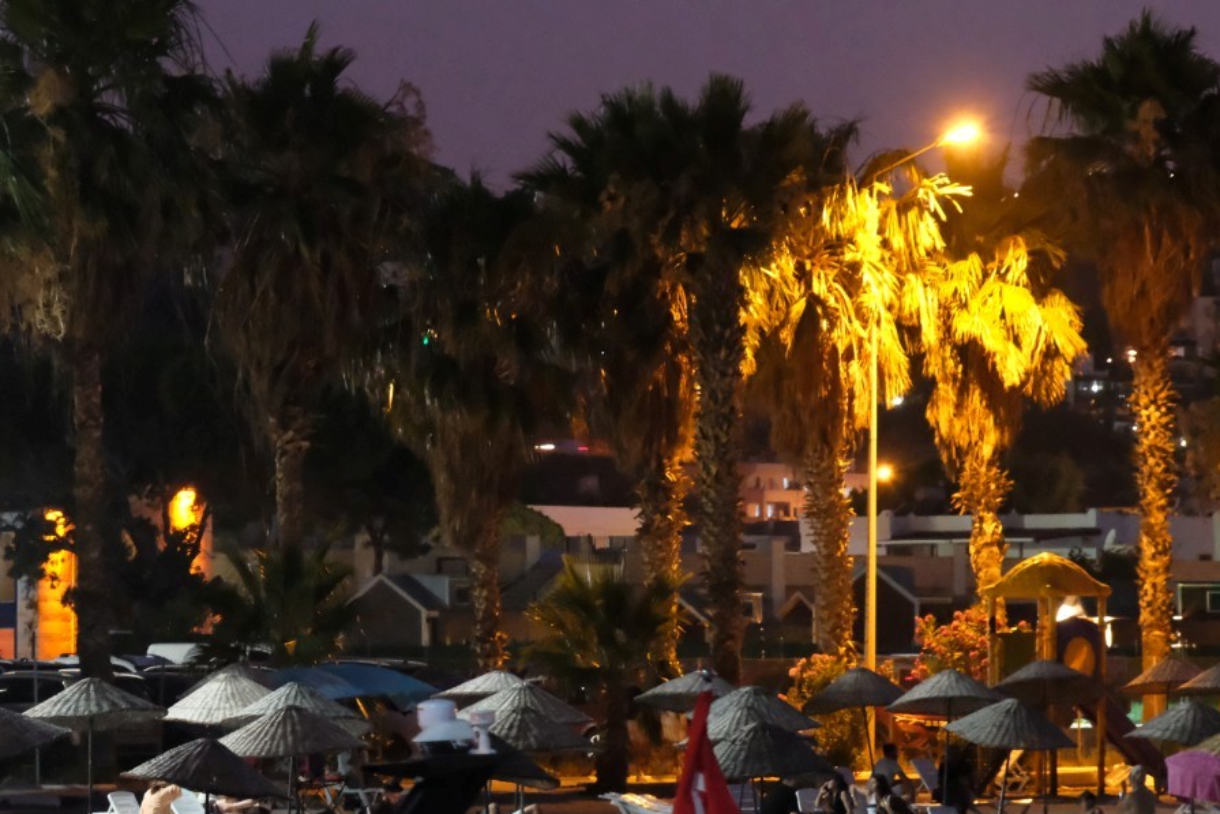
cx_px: 277
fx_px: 6439
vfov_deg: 7.2
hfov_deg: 10.8
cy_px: 451
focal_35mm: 190
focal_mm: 70
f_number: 5.6
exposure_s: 1/8
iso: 8000
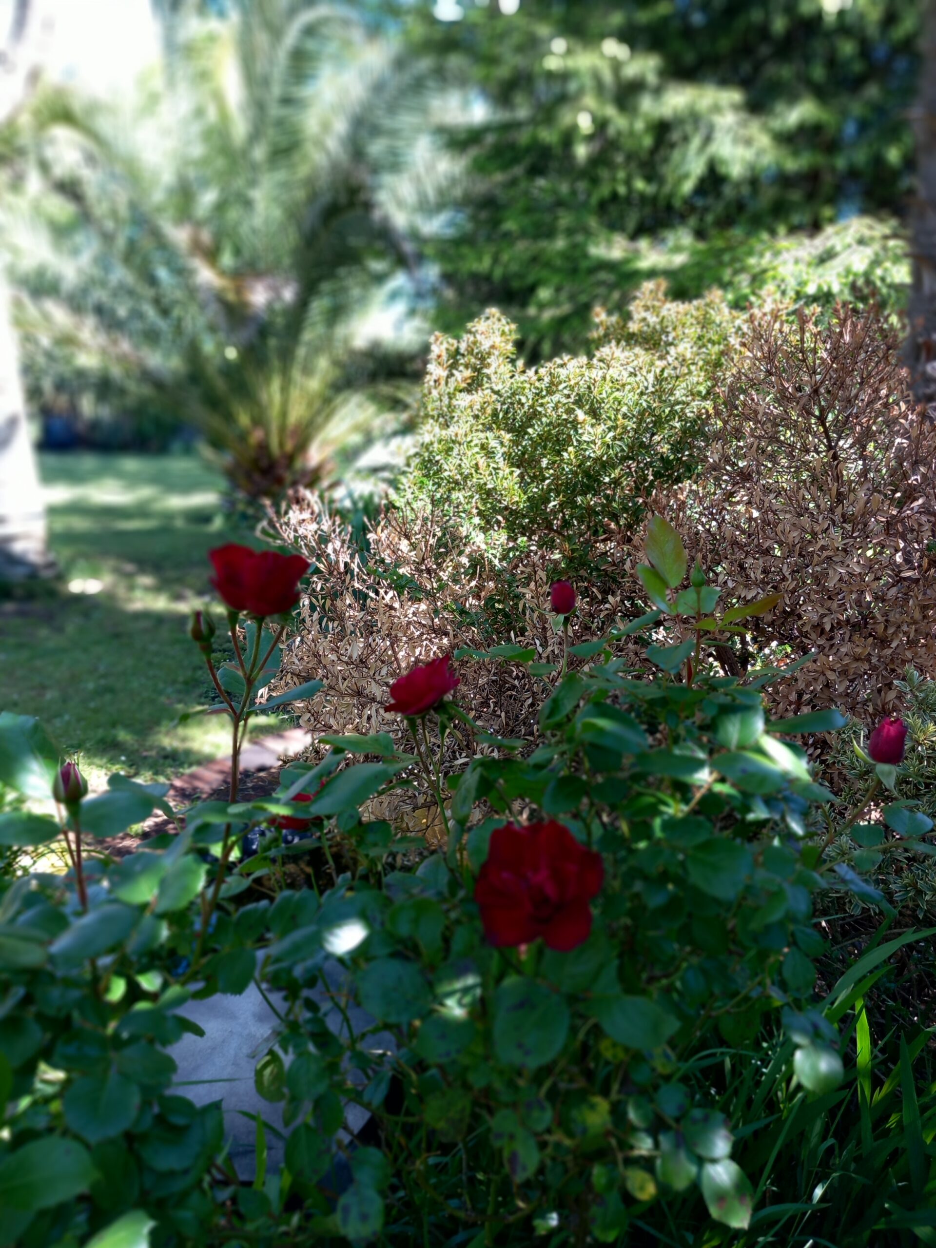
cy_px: 624
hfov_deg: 54.9
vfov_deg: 69.4
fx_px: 901
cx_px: 468
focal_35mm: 25
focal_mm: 4
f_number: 2
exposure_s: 1/100
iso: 32
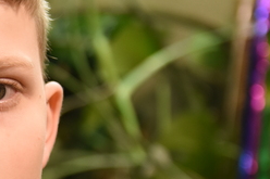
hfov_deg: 9.2
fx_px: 1656
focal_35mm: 221
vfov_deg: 6.2
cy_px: 97
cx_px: -48
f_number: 2.8
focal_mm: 50
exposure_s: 1/30
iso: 800
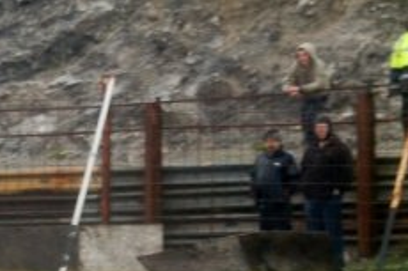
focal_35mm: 229
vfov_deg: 6.0
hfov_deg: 8.9
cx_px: -44
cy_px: 317
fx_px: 2598
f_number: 5.3
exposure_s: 1/250
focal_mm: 55
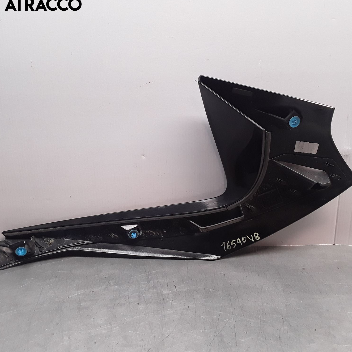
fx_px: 391
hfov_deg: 48.4
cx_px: 178
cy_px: 178
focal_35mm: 34
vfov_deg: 48.4
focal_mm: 2.91
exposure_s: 1/111
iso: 100
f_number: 1.9
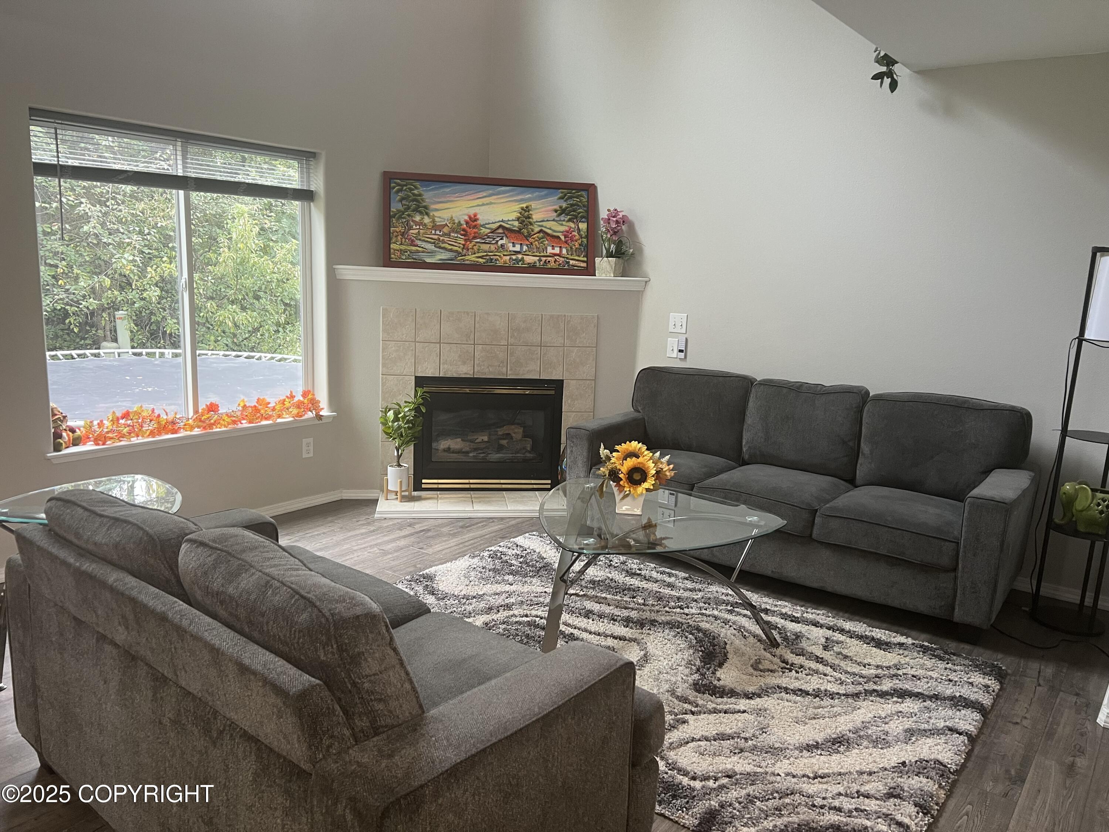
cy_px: 416
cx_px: 554
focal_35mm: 26
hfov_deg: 67.3
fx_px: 833
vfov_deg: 53.1
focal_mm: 5.7
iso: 125
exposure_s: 1/60
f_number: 1.5
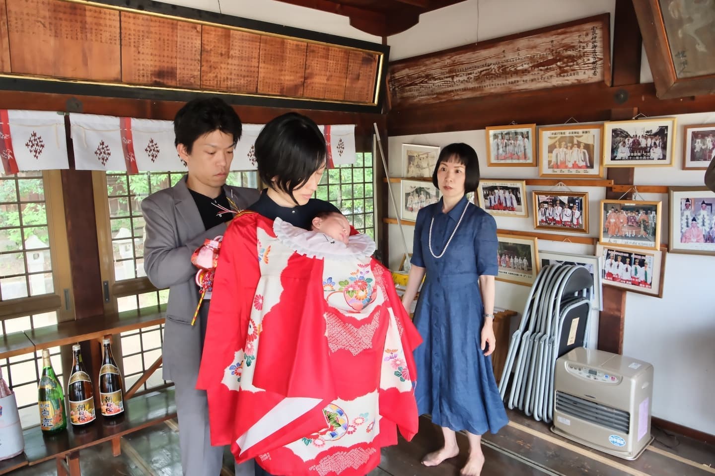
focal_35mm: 26
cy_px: 238
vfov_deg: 49.5
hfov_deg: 69.4
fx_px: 516
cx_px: 358
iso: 3200
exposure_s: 1/100
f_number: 5.6
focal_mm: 17
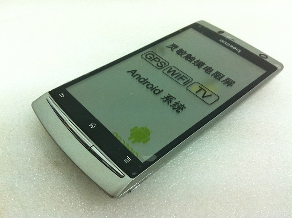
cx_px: 146
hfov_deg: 52.7
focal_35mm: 35
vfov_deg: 40.6
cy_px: 109
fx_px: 295
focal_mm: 3.85
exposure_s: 1/15
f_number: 2.8
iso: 125
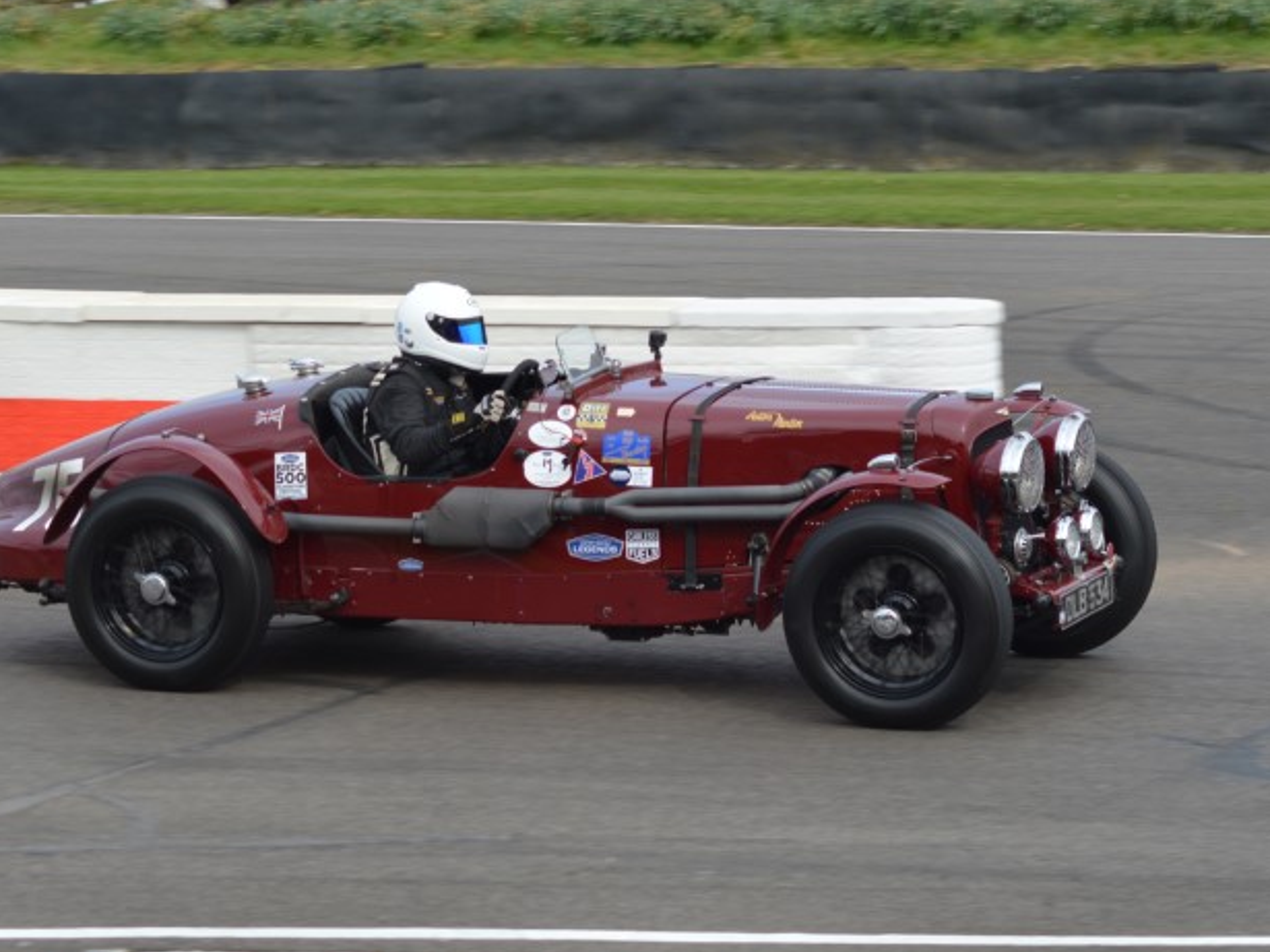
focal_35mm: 115
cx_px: 617
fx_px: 4218
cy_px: 474
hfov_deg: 17.1
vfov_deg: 12.9
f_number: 9
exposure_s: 1/500
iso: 400
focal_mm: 70
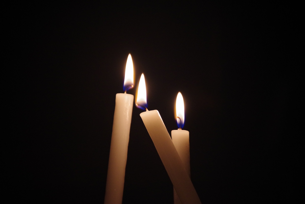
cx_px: 152
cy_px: 102
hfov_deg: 4.6
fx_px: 3812
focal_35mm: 450
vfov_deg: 3.1
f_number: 6.3
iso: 3200
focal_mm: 300
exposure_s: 1/50
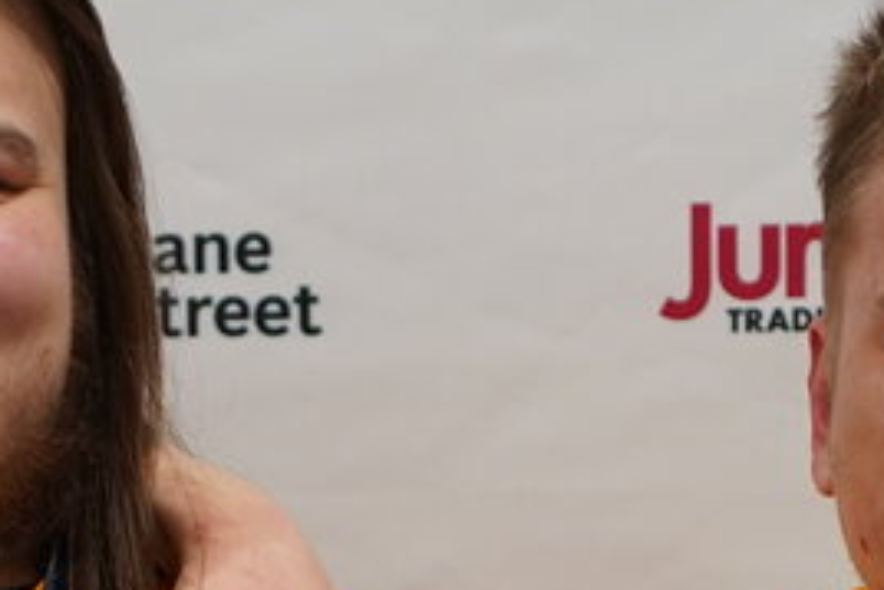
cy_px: 1312
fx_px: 7419
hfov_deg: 6.8
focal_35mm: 302
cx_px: 439
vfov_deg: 4.5
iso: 640
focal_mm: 50
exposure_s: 1/125
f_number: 1.8
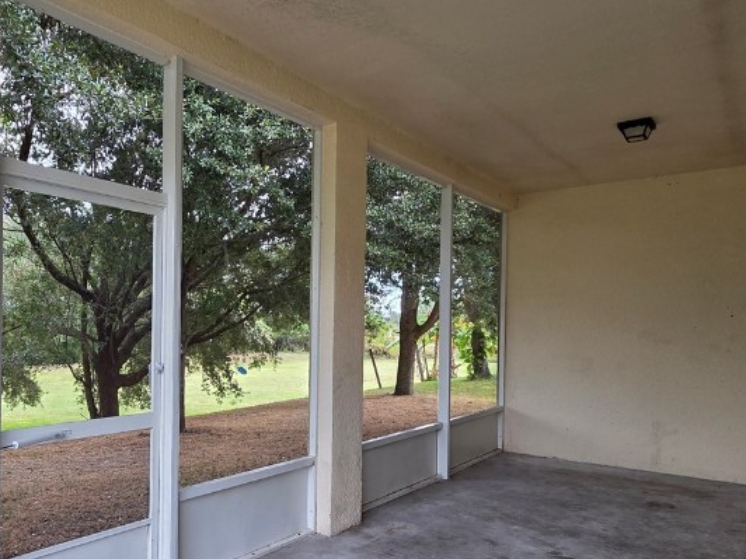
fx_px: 539
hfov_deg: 67.3
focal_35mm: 25
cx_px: 241
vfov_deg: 54.4
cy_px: 340
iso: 100
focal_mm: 2.2
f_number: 2.2
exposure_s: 1/120
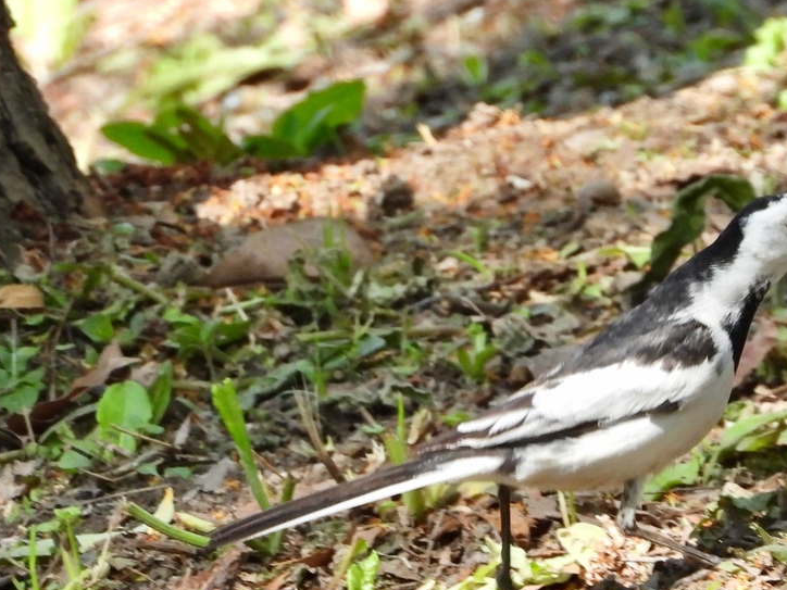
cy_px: 348
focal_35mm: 1889
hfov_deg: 1.0
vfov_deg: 0.8
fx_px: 42947
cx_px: 610
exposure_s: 1/320
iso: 400
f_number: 5.6
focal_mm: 216
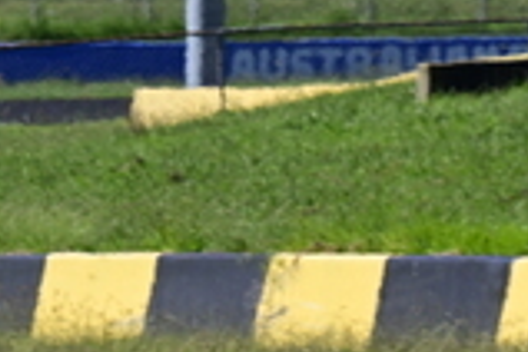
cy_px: 297
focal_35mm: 1867
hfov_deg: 1.1
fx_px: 27381
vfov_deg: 0.7
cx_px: 807
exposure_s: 1/640
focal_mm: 370
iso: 400
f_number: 11
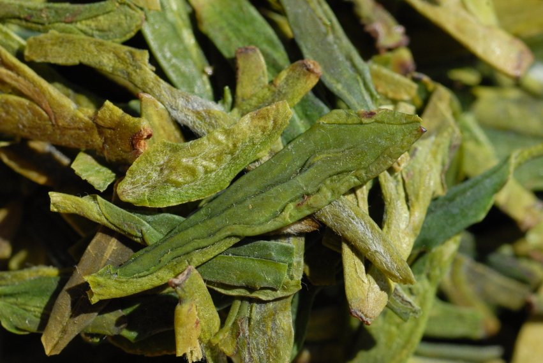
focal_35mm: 158
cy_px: 182
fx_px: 2379
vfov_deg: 8.7
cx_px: 272
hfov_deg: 13.0
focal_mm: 105
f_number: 16
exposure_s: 1/320
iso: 400
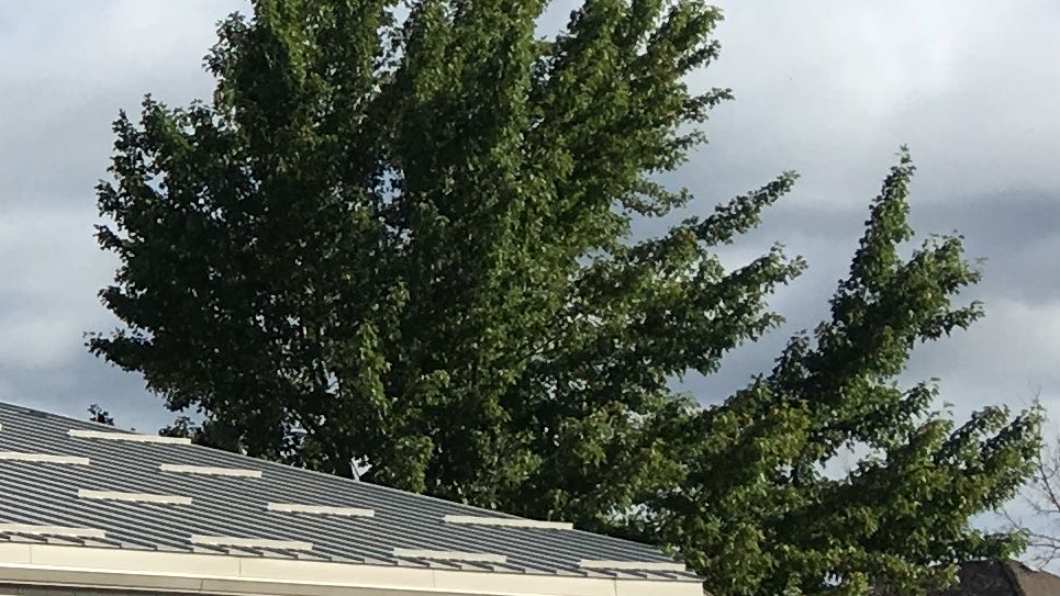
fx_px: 3710
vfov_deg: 9.2
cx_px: -934
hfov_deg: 14.1
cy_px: 447
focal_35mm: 132
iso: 25
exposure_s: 1/1923
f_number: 2.2
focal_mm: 4.15
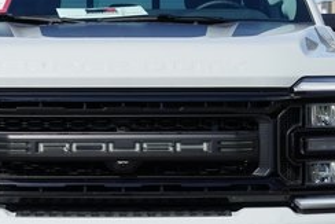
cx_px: 115
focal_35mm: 194
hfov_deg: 10.6
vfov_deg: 7.1
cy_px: 153
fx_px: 1806
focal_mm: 74
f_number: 14
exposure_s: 1/100
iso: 100
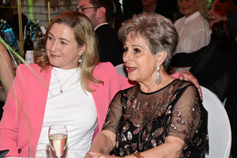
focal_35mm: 65
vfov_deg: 20.8
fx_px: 428
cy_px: 101
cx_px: 99
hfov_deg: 30.9
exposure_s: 1/200
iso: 3200
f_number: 5.6
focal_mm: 44
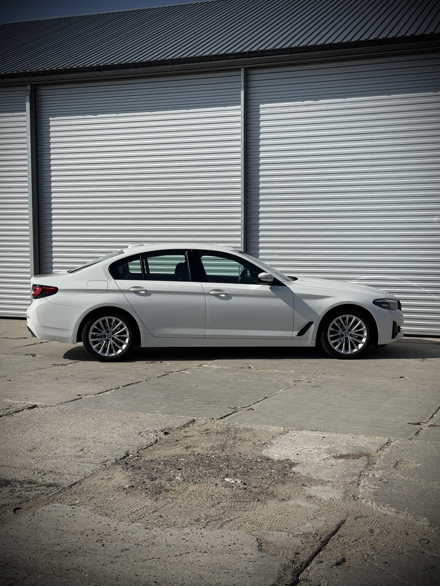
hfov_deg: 30.3
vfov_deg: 39.7
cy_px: 293
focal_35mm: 48
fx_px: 813
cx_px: 220
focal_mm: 6.76
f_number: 1.78
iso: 64
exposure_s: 1/9901
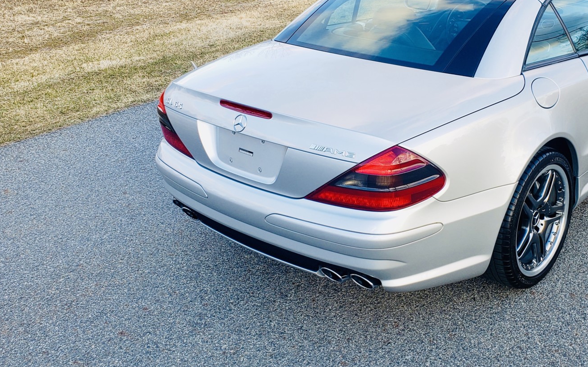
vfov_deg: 29.8
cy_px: 152
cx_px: 396
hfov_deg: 45.5
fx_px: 689
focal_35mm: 43
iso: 50
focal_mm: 4.3
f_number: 2.4
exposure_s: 1/102
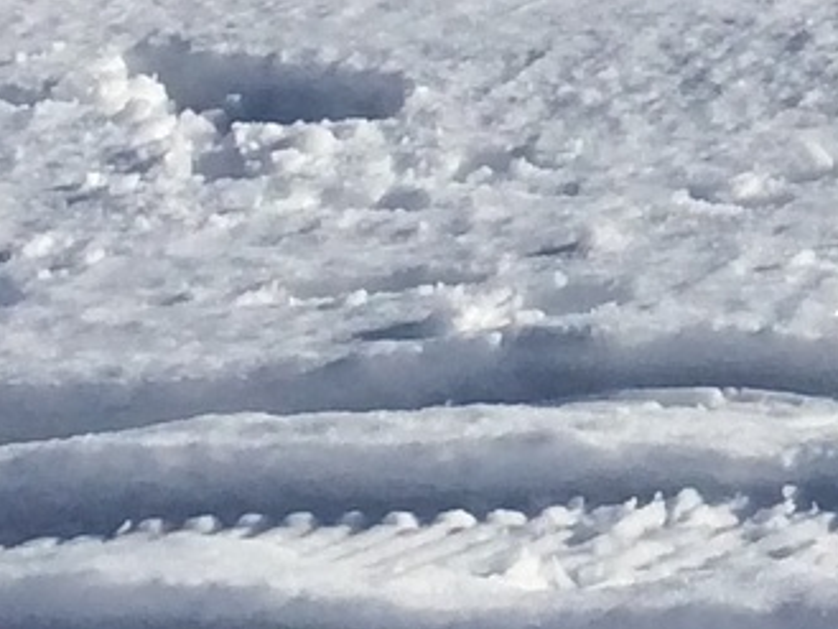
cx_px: 1796
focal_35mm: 228
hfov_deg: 8.2
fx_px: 5522
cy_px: -898
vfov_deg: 6.2
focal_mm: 4.12
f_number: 2.2
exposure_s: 1/5882
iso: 40
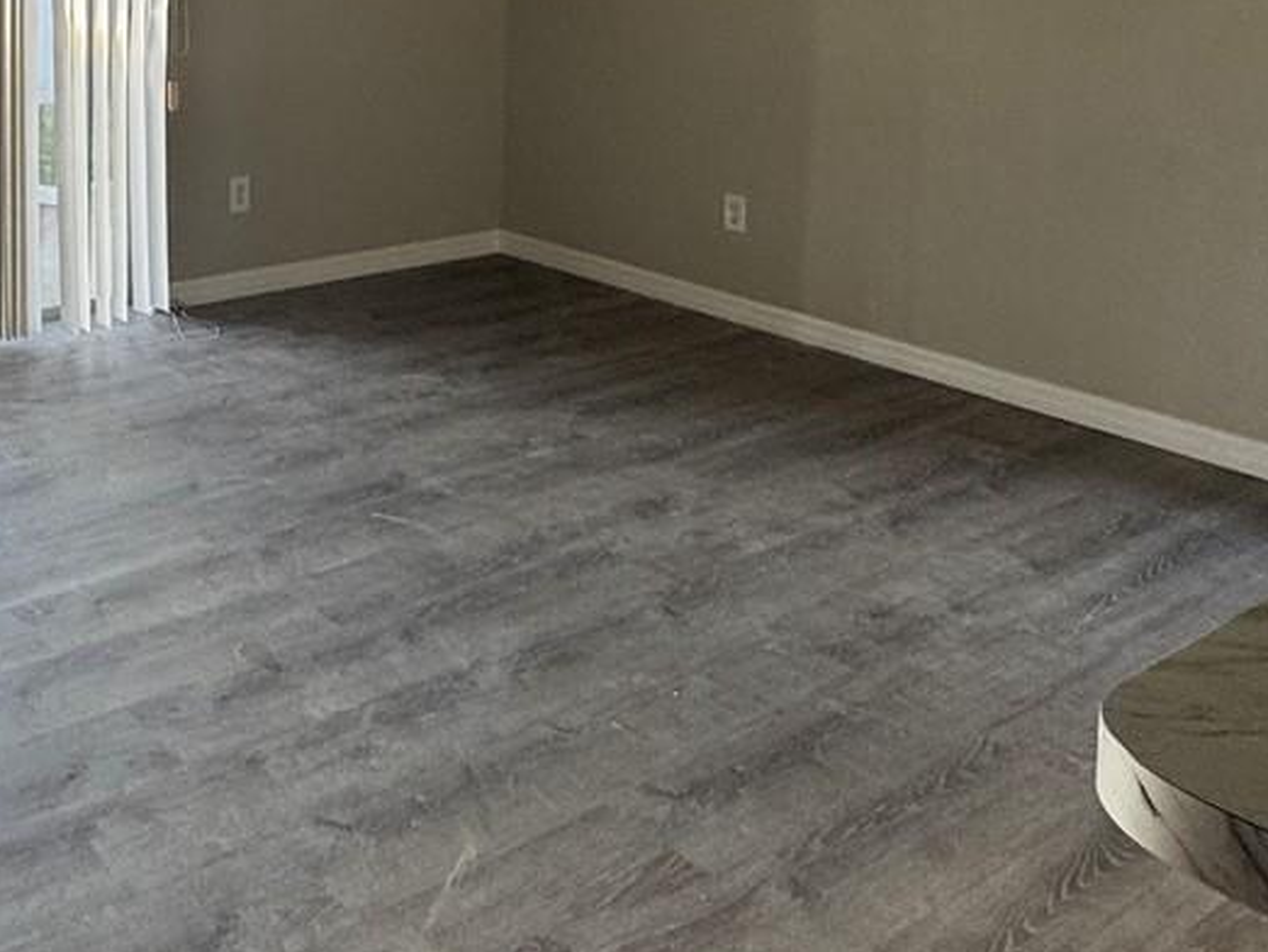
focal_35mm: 43
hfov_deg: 41.6
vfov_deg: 31.0
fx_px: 1575
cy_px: -10
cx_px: 226
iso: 80
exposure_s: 1/99
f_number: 2.2
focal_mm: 2.22
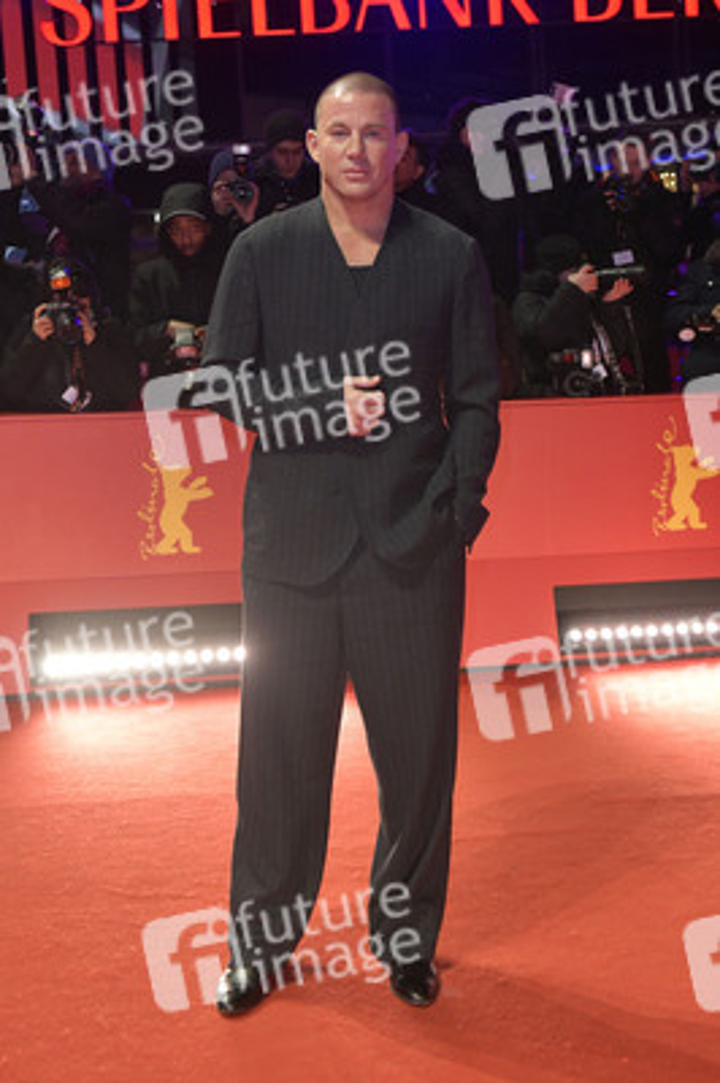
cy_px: 542
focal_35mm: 50
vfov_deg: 39.6
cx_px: 360
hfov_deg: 26.9
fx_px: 1502
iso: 2000
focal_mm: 50
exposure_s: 1/250
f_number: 6.3
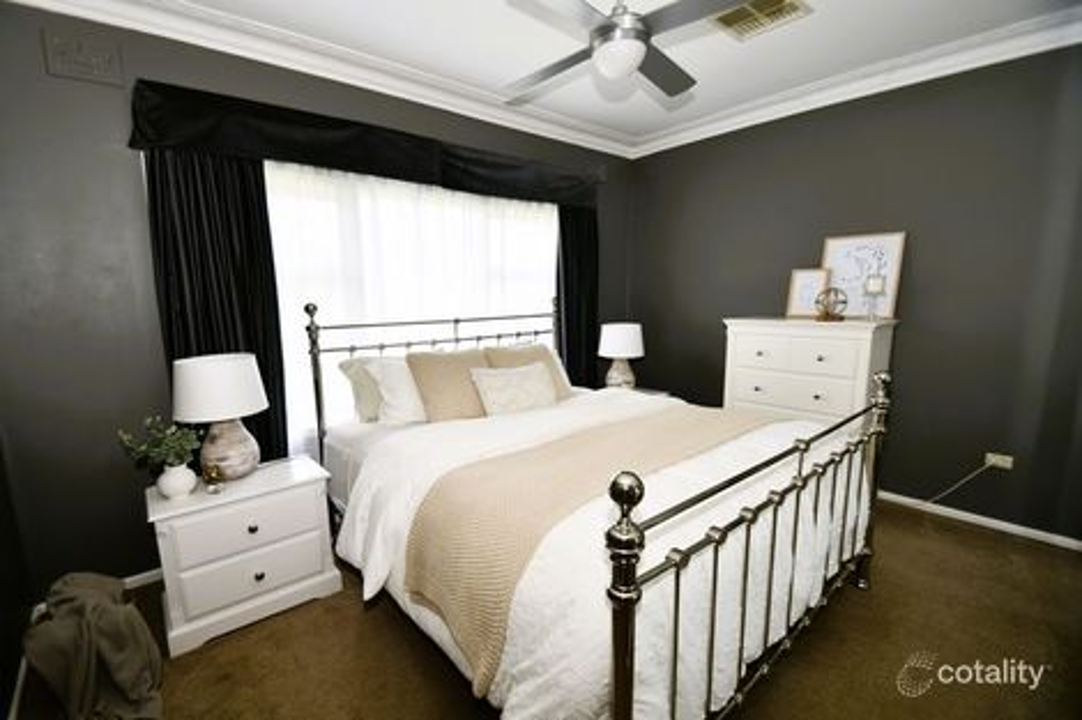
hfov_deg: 100.4
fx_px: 451
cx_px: 541
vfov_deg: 77.3
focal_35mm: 15
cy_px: 360
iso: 100
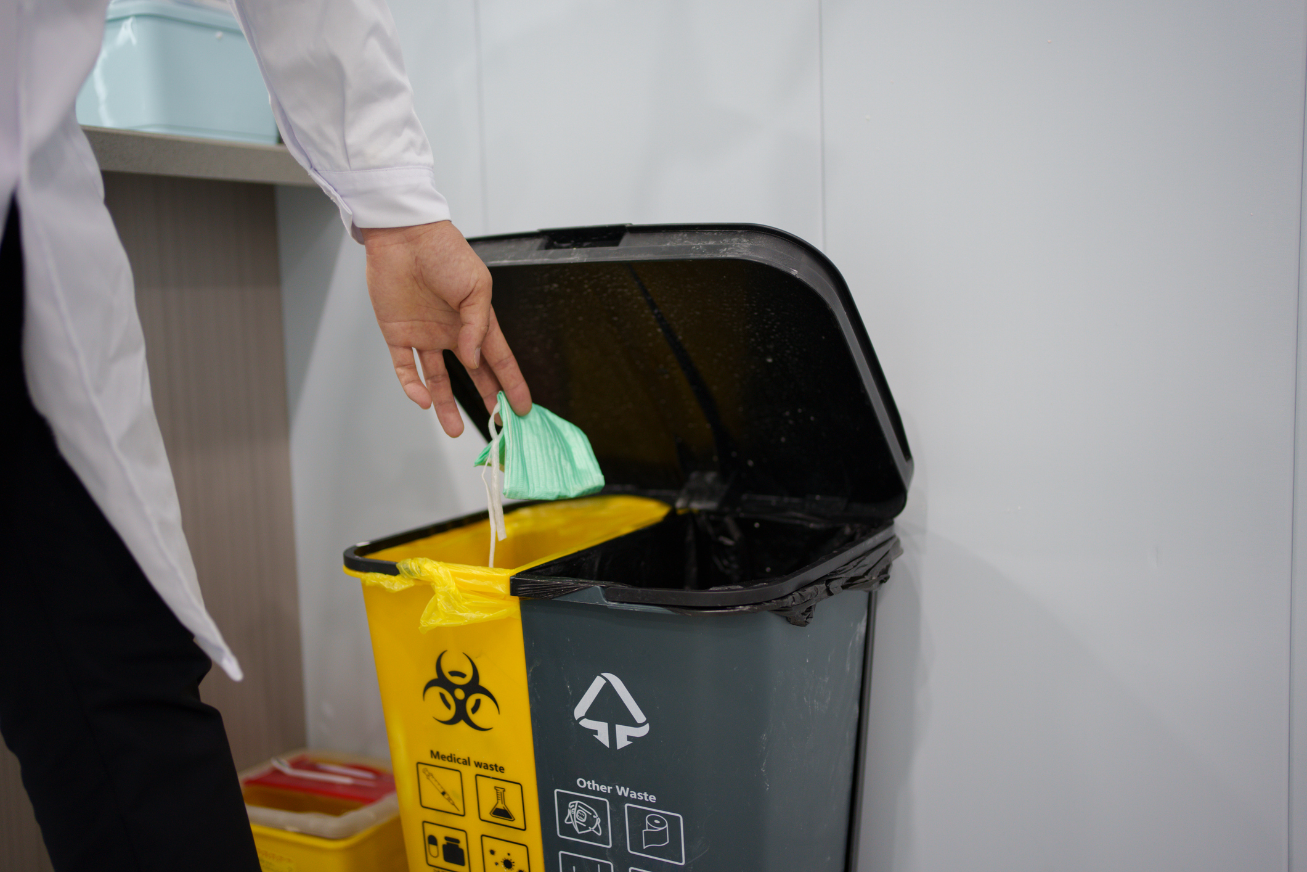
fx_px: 1271
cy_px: 436
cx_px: 654
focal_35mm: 35
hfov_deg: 54.4
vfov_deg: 37.9
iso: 200
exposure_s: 1/40
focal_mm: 35
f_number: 1.8
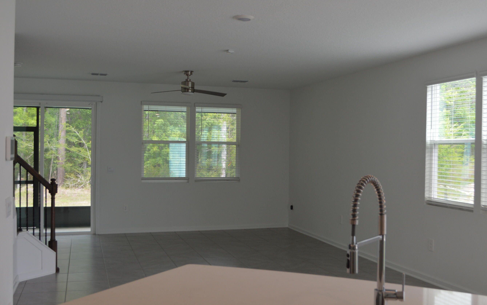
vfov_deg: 31.2
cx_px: 267
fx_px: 544
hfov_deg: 48.2
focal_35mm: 41
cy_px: 151
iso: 400
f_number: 5.6
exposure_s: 1/125
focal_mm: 24
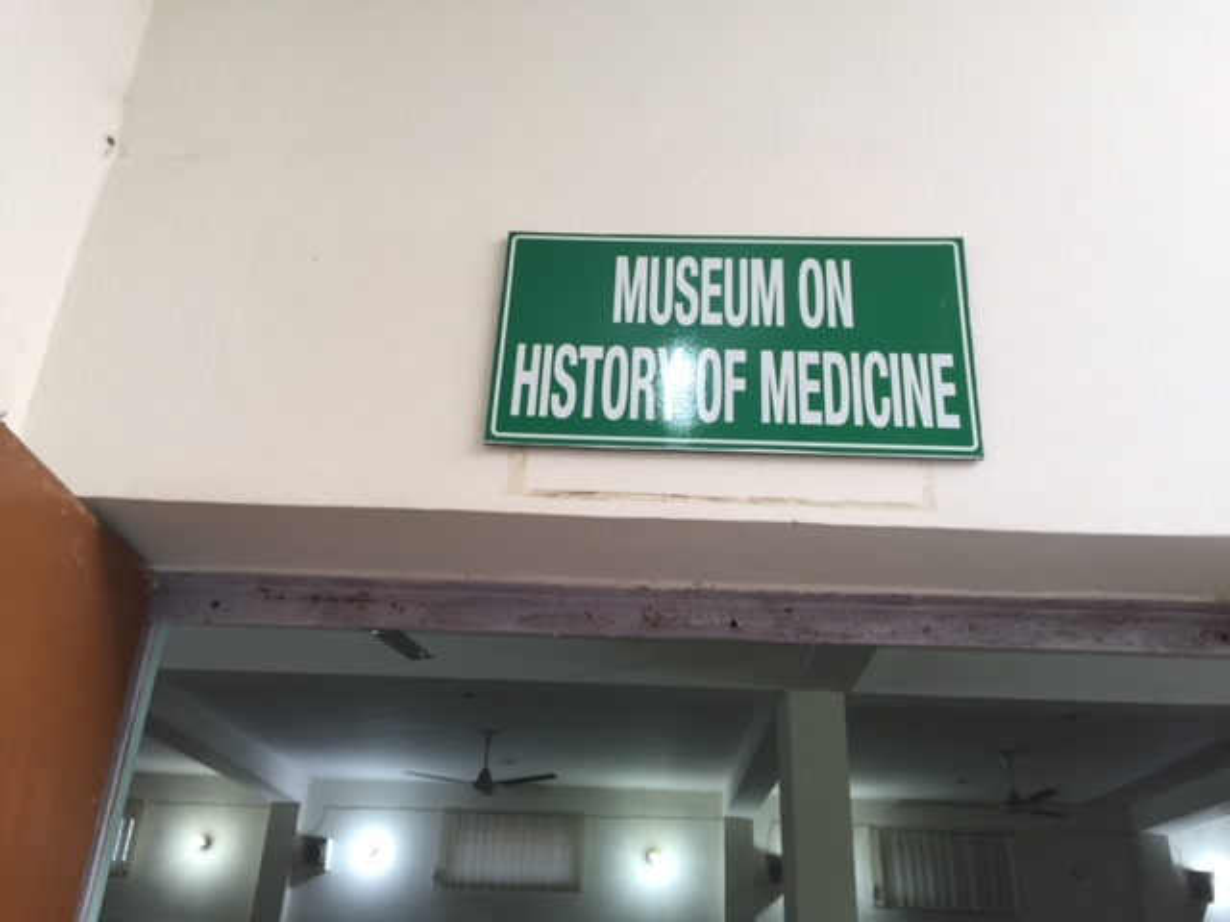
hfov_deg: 61.7
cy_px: 461
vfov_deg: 48.2
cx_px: 615
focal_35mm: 29
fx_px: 1030
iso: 32
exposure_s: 1/30
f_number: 2.2
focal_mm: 4.15
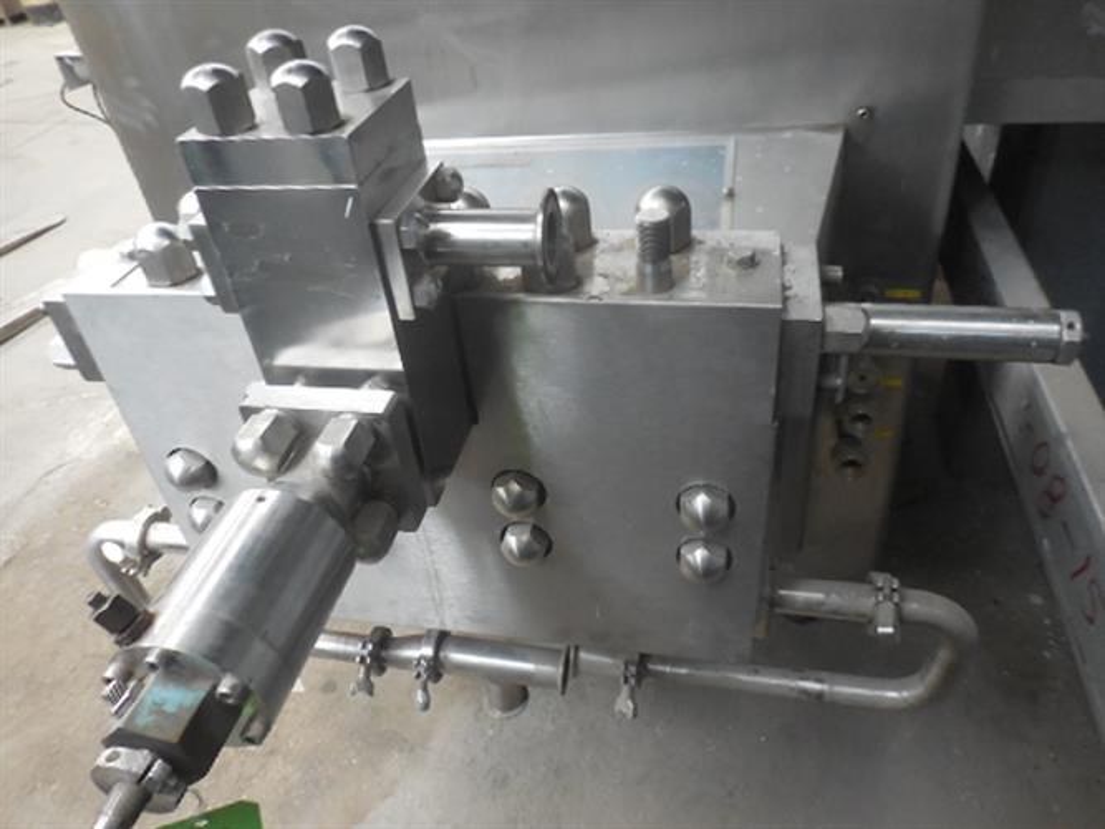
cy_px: 414
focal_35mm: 25
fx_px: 798
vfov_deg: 54.9
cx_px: 552
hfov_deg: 69.4
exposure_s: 1/6
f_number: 3.7
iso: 400
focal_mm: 4.5
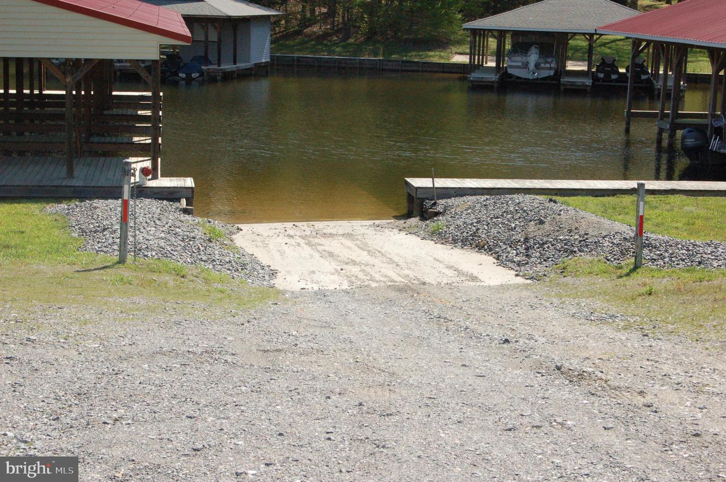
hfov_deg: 29.9
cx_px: 363
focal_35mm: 68
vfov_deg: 20.1
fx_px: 1360
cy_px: 241
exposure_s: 1/800
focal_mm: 45
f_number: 14
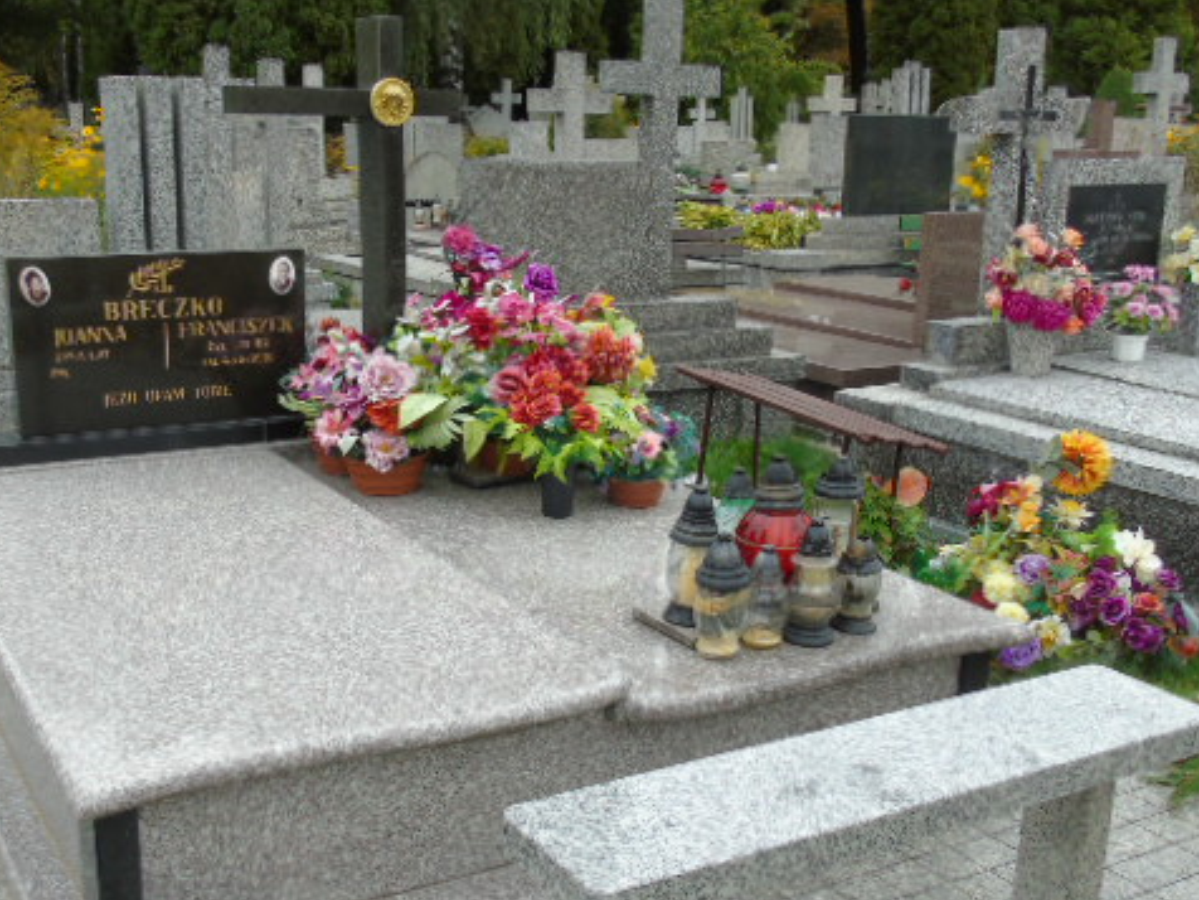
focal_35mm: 39
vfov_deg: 36.7
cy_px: 517
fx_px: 1351
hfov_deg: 47.8
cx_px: 529
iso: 80
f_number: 3.6
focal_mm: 5.2
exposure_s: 1/125
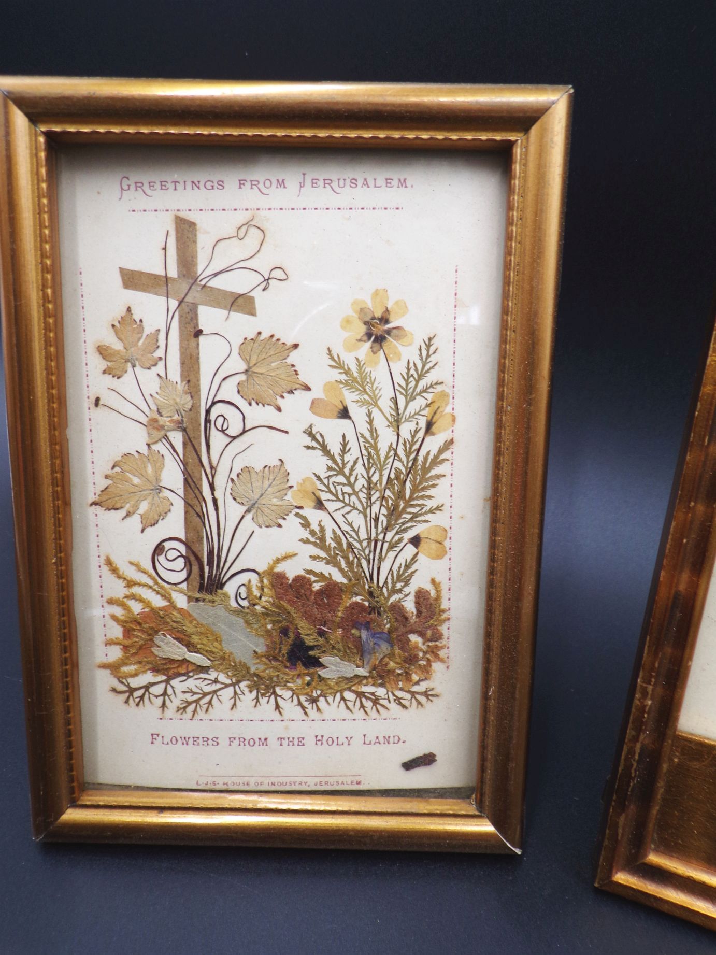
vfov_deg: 71.6
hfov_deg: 56.8
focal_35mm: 24
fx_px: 662
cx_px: 358
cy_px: 478
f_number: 3
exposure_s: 1/38
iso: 100
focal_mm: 4.3
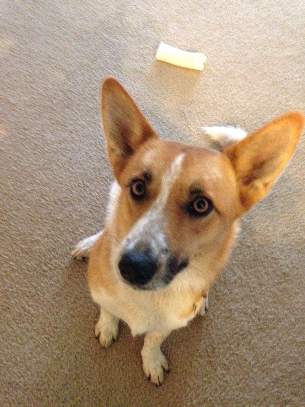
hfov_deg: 42.9
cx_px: 152
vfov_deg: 55.4
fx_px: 388
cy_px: 204
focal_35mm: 33
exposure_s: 1/15
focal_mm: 4.12
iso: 640
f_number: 2.4
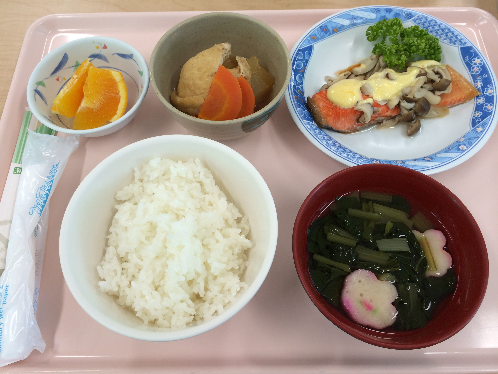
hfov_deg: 60.0
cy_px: 187
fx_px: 432
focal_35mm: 30
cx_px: 249
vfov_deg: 46.8
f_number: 2.2
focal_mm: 4.12
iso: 50
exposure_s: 1/60
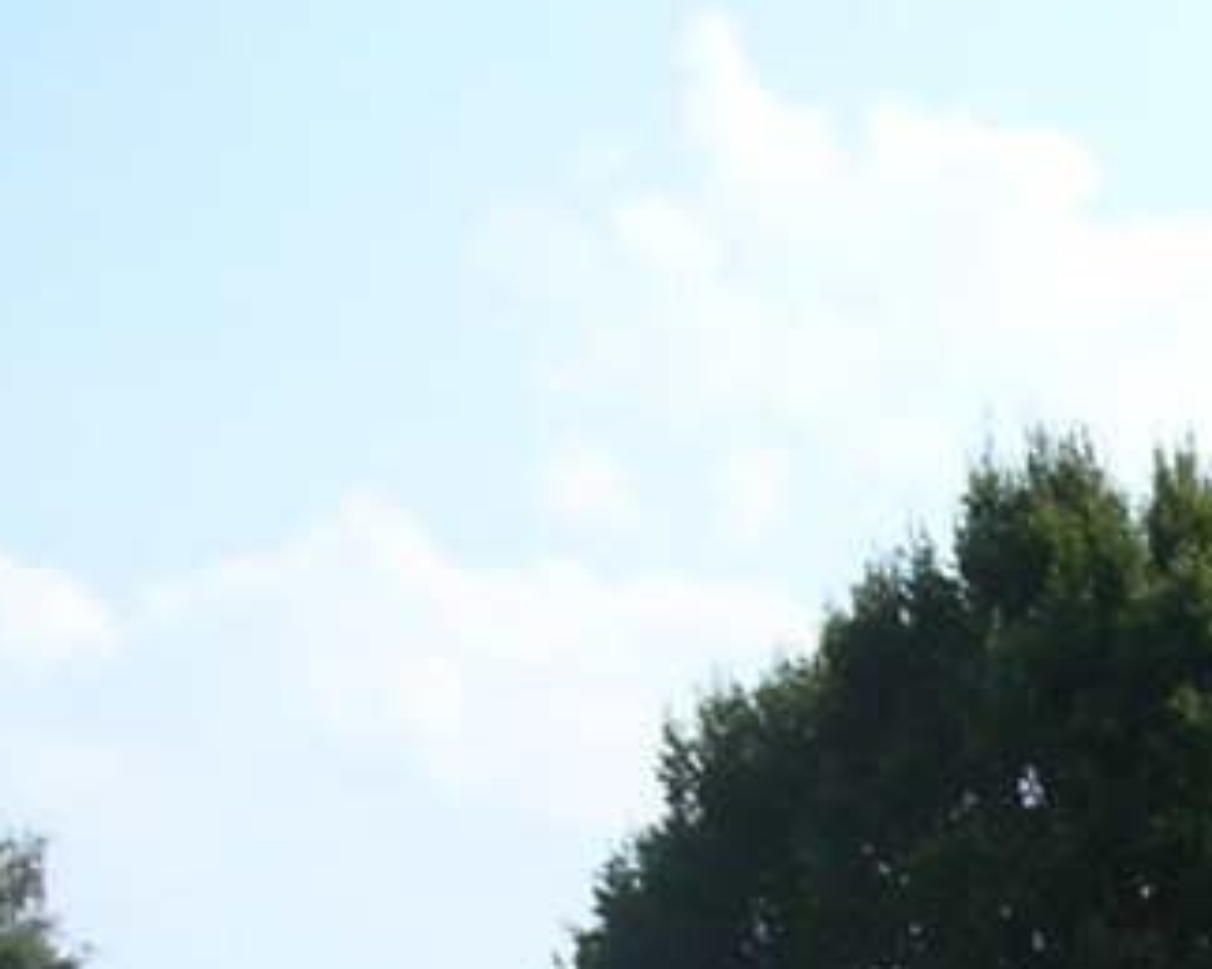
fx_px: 5917
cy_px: 1691
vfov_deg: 9.0
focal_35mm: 165
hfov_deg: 11.4
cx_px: 1597
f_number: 5.6
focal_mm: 5.8
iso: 100
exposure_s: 1/277
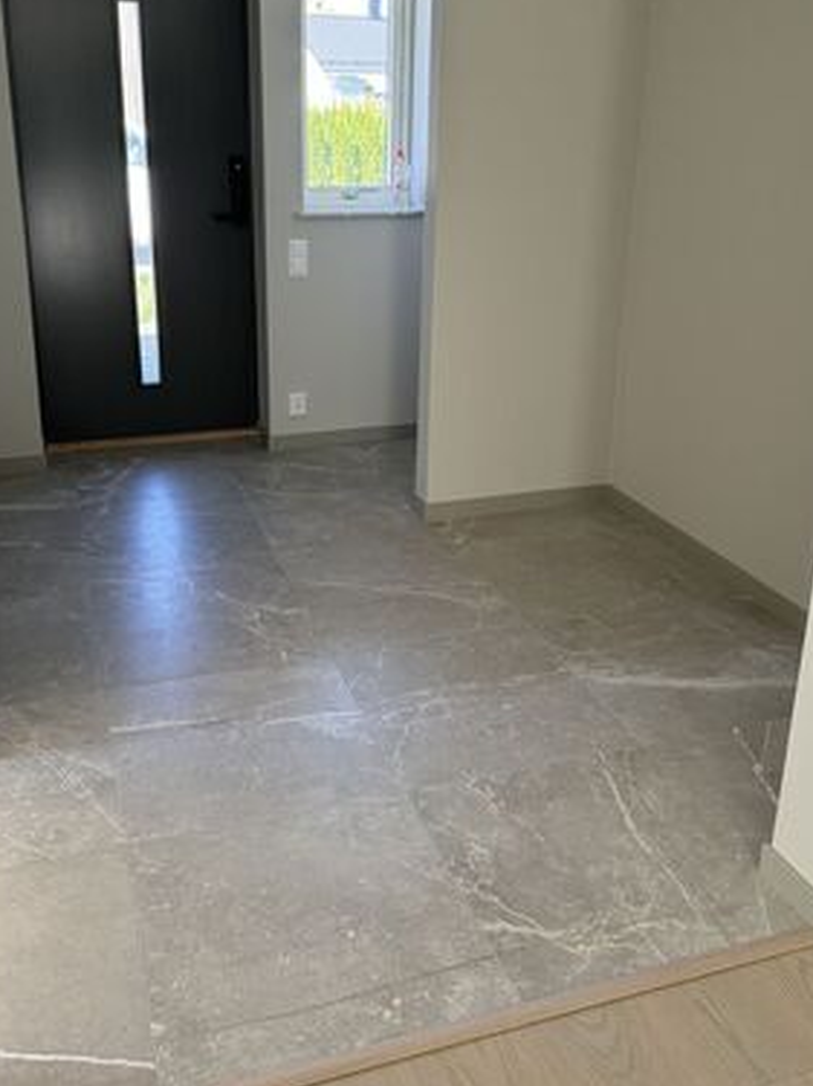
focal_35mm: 32
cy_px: 426
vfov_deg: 56.3
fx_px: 1003
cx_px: 369
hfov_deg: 44.1
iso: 200
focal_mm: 6.76
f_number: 1.78
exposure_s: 1/113
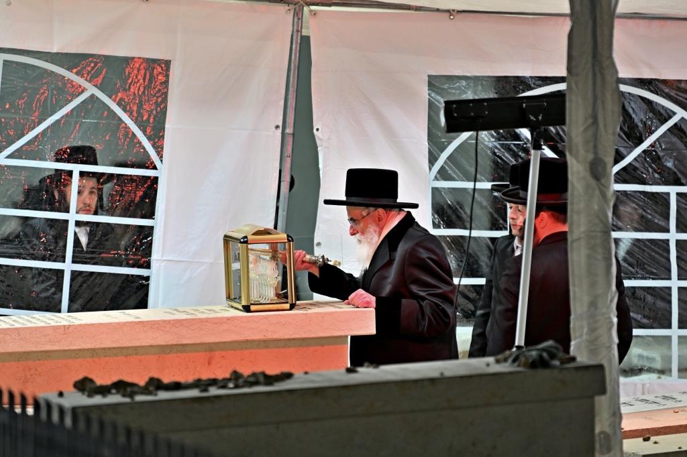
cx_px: 344
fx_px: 5723
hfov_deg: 6.9
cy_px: 228
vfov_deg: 4.6
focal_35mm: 300
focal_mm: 200
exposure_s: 1/125
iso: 640
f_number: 2.8
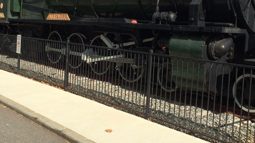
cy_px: 43
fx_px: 338
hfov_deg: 41.3
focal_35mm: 50
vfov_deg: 23.8
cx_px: 133
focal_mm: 4.12
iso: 32
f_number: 2.2
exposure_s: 1/2053
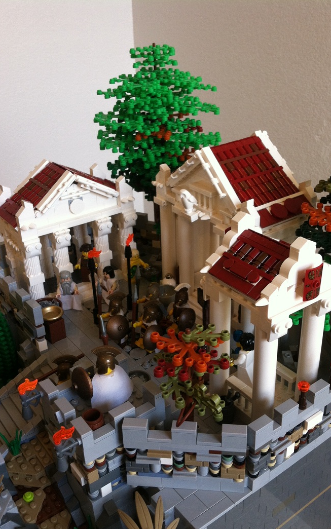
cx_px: 179
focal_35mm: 38
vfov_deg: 51.5
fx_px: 548
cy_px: 270
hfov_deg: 33.6
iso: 80
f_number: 2.8
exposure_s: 1/20
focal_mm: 3.85
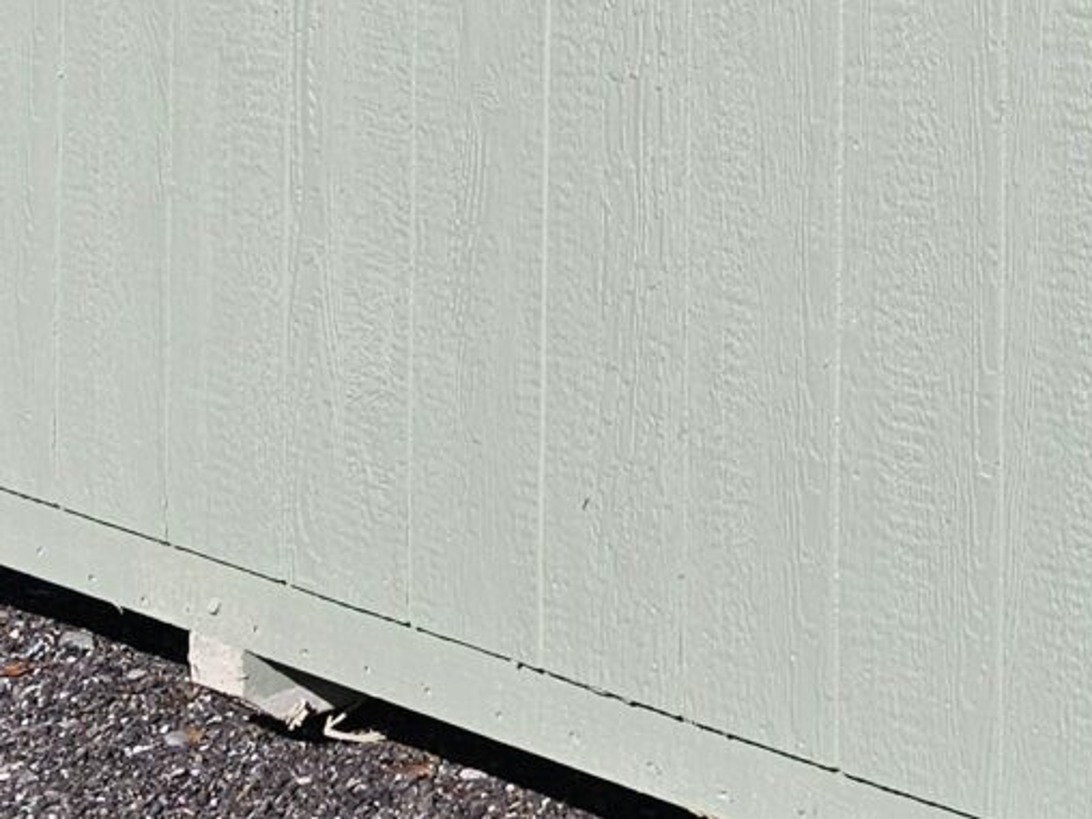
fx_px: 3659
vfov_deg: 11.5
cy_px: -795
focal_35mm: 116
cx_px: 1634
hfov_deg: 15.6
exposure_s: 1/1809
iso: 10
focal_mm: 6.3
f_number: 1.7
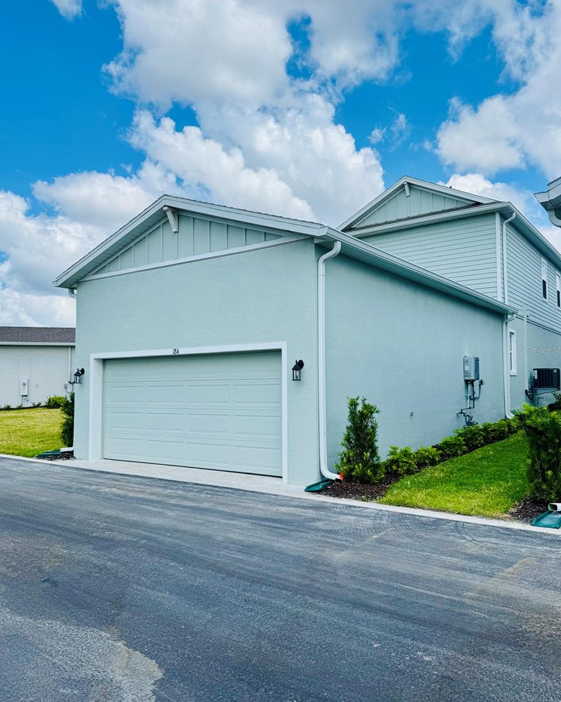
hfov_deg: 54.9
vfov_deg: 66.0
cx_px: 280
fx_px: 540
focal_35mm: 26
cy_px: 350
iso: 80
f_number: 1.78
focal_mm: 6.76
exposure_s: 1/7092
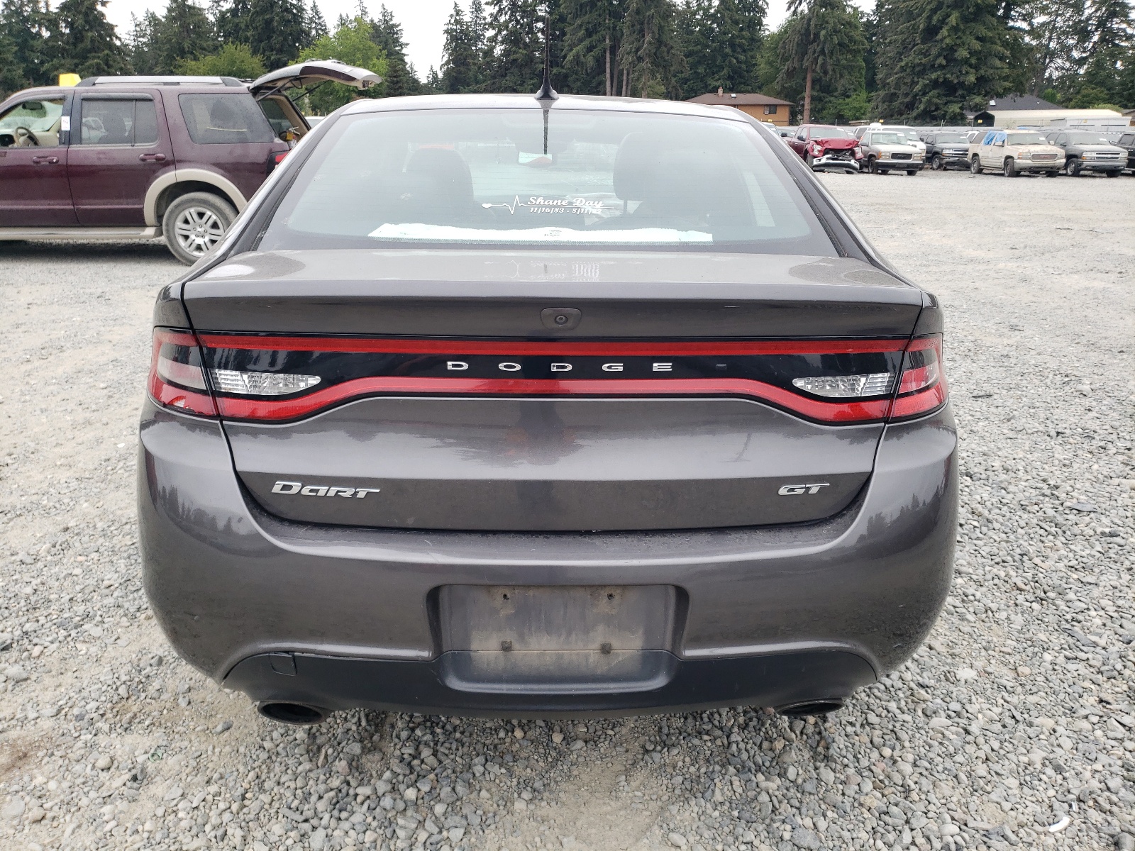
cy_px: 426
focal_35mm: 26
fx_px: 852
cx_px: 568
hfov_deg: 67.3
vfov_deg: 53.1
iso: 50
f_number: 1.5
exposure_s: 1/476
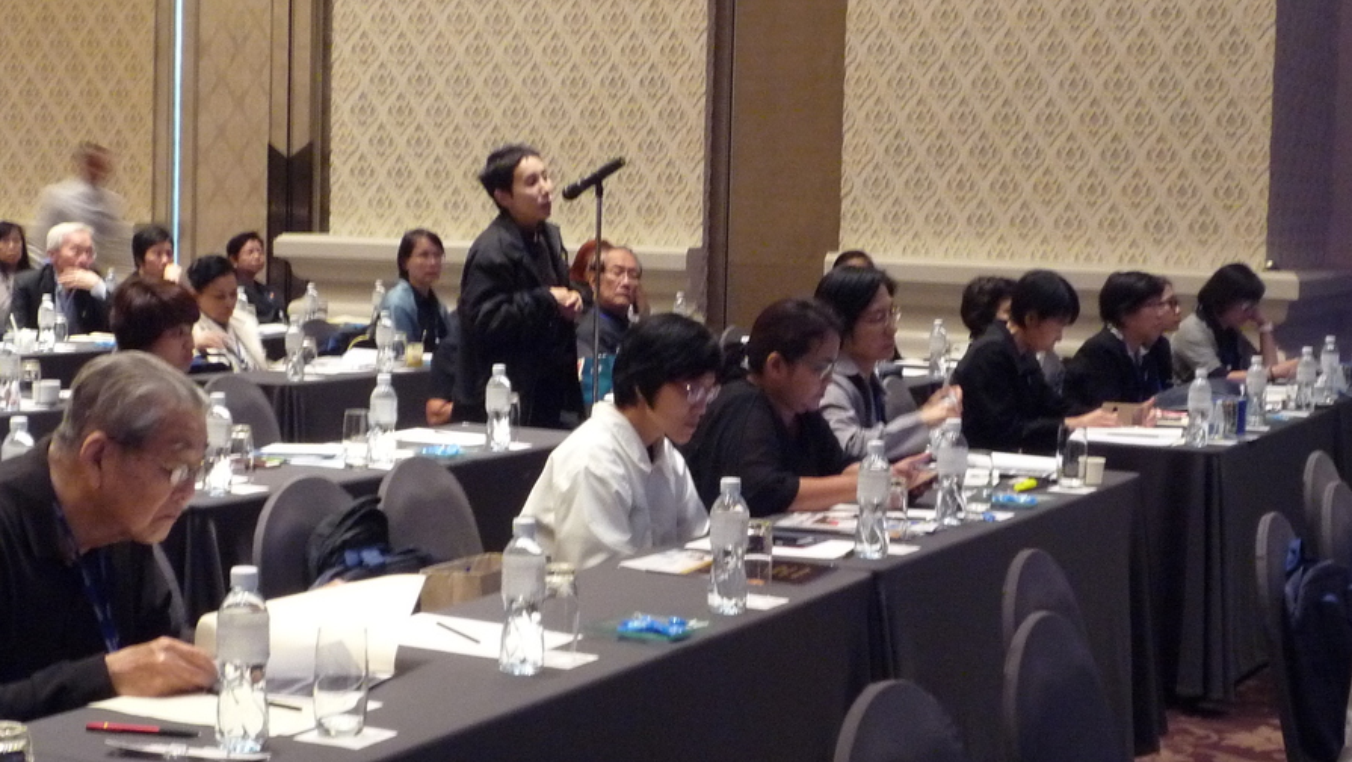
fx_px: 2474
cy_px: 410
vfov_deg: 17.5
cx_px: 678
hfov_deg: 30.6
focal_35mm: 69
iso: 400
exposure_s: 1/6
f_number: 4.3
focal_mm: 7.8
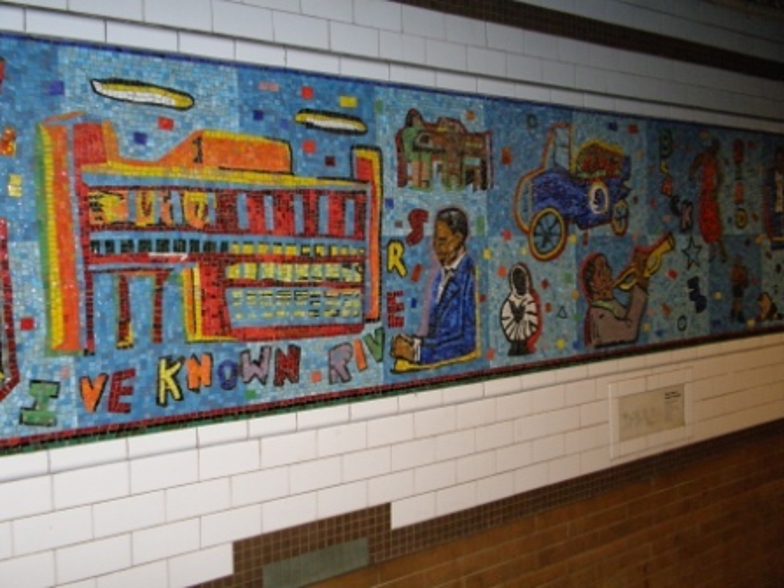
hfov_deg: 50.1
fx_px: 838
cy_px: 294
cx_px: 392
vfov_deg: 38.7
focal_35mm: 37
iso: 200
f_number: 3.5
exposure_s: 1/30
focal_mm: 6.6
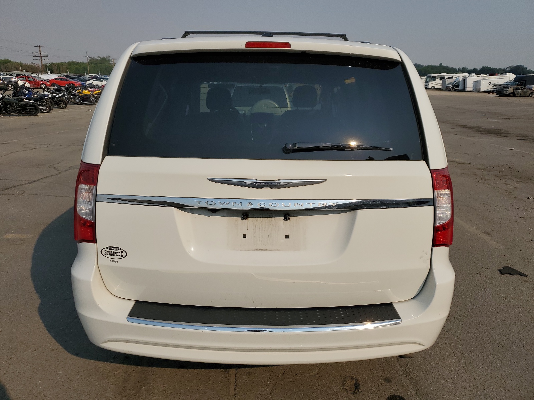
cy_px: 200
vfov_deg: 53.1
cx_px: 267
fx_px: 401
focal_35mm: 26
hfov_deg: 67.3
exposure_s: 1/10000
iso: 51
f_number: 1.5
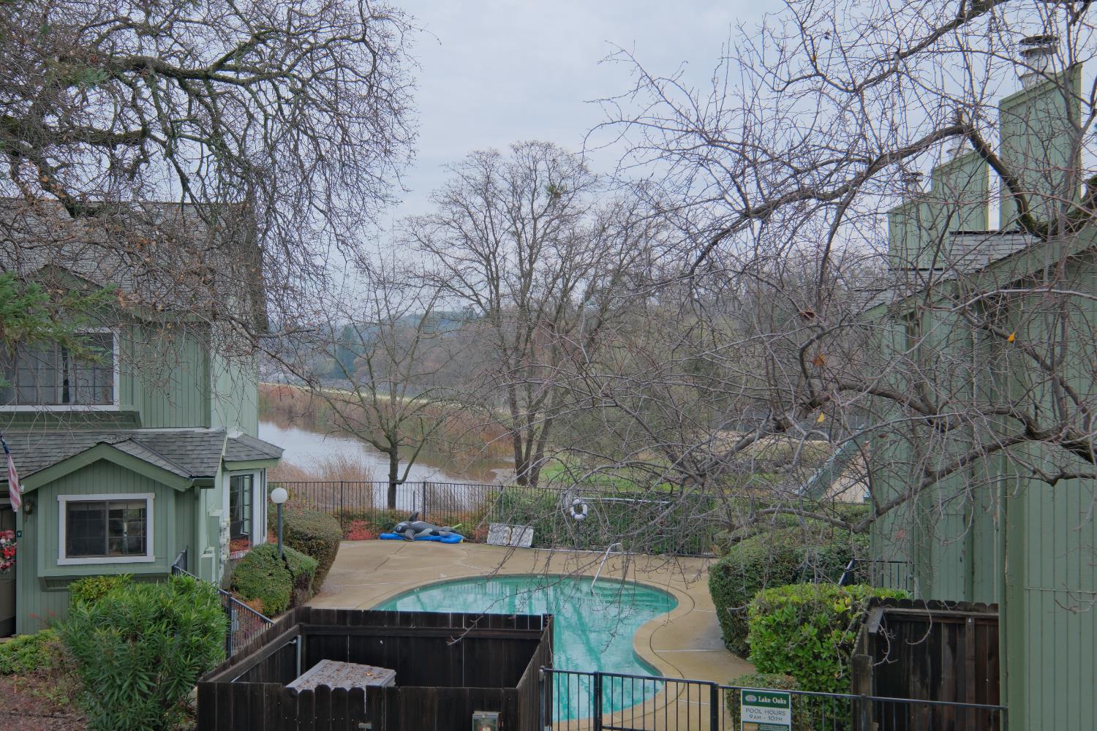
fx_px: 1097
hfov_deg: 53.1
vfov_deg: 36.9
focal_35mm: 36
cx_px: 548
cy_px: 366
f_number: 8
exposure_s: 1/170
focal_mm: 24
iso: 500
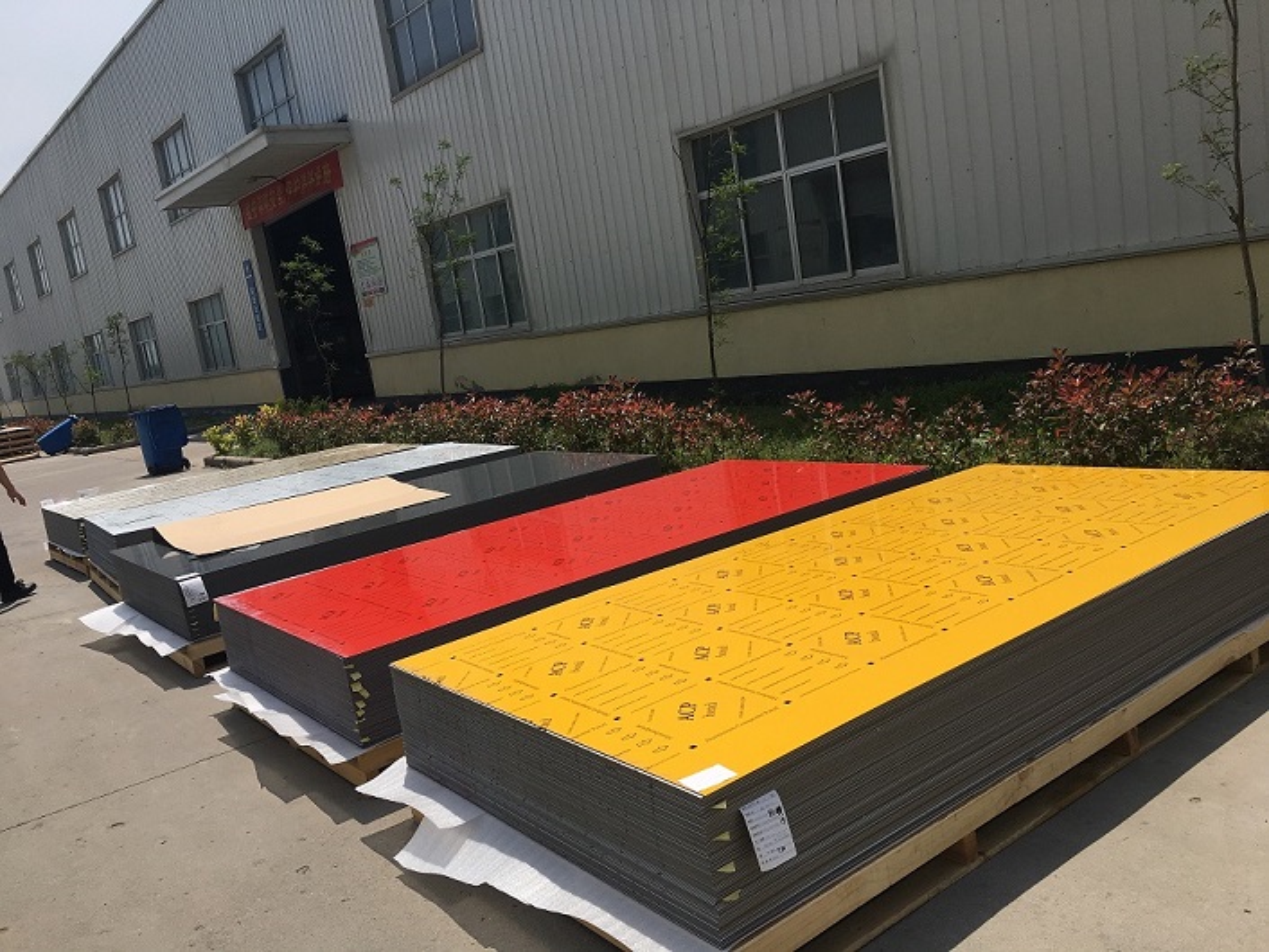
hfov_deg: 61.6
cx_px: 634
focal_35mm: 29
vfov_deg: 48.3
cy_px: 476
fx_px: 1063
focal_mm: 4.15
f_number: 2.2
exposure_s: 1/2481
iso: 25
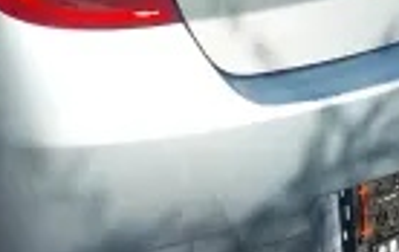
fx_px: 1602
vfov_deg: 8.7
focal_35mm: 147
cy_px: -177
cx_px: -130
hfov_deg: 13.6
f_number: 1.8
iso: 20
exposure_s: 1/401
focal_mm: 4.6
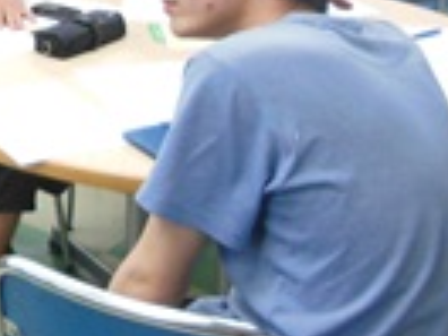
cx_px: -81
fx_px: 1100
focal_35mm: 85
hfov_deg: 21.5
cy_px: -105
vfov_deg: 16.4
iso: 400
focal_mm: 4.5
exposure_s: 1/30
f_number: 3.5
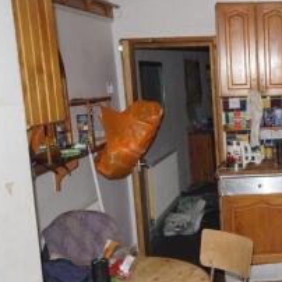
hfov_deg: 26.3
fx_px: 553
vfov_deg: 28.6
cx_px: 314
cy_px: 150
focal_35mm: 60
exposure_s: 1/125
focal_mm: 20
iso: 800
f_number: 5.6
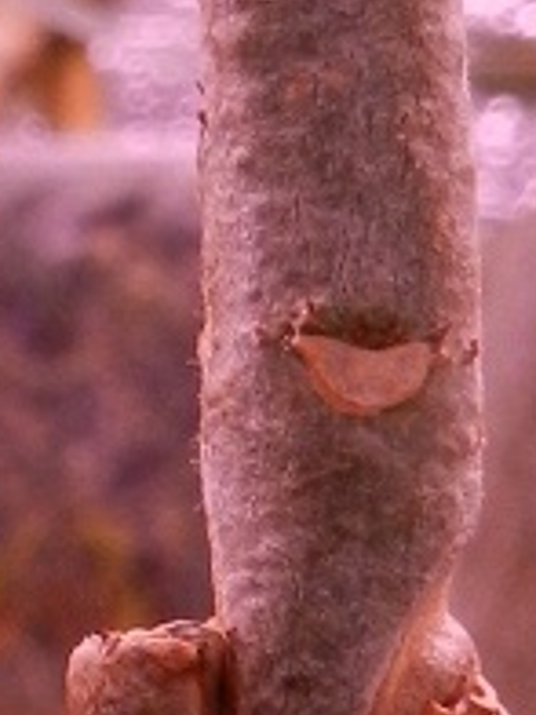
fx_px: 970
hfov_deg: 30.5
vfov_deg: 36.4
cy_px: 711
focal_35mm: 47
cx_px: 376
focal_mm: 4
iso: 400
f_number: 3.4
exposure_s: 1/30
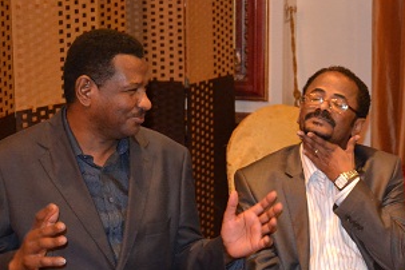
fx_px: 1079
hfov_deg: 20.8
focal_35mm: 96
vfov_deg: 14.3
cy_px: 126
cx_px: 359
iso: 3200
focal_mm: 35
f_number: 5
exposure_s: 1/60
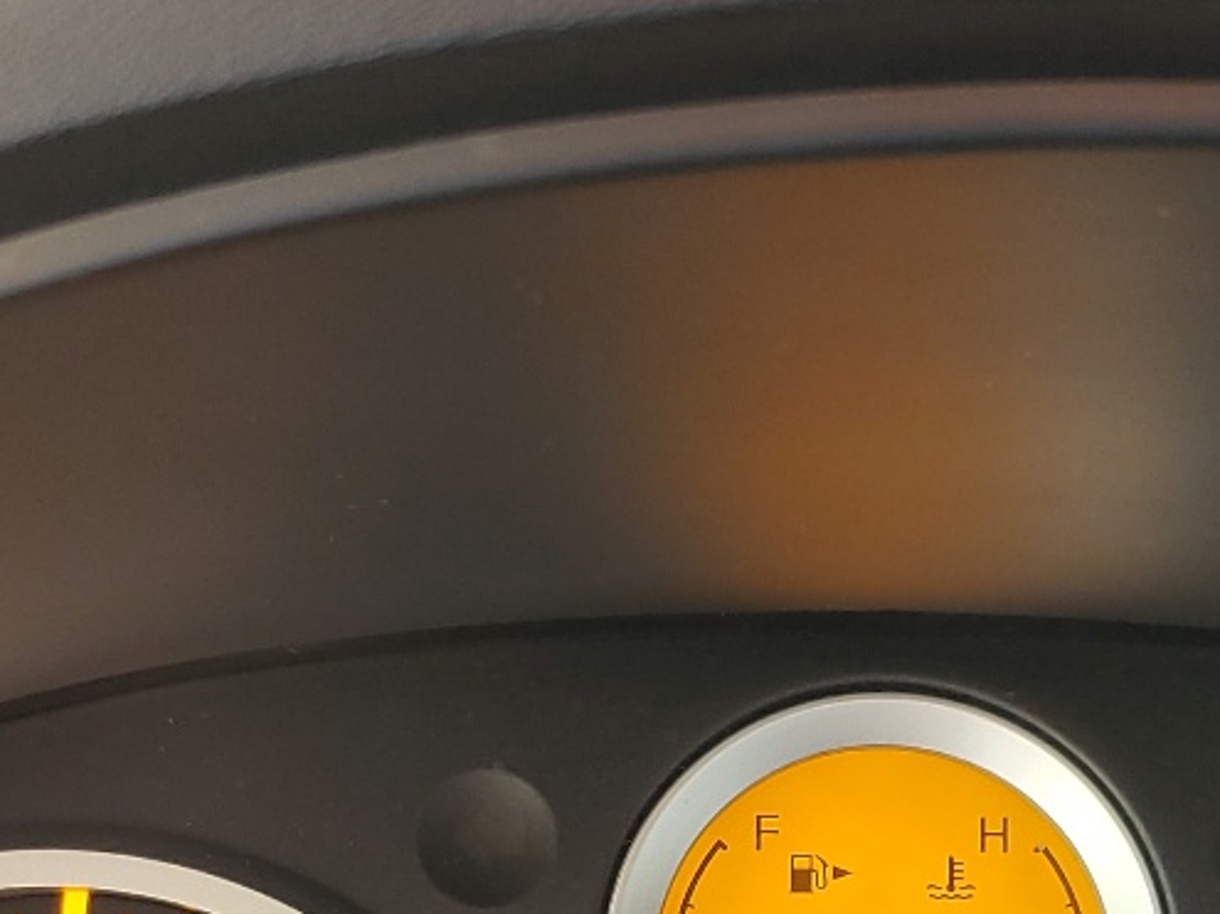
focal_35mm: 84
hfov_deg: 23.3
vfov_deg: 17.0
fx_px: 2960
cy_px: 1030
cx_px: 680
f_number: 1.5
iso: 59
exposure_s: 1/60.2
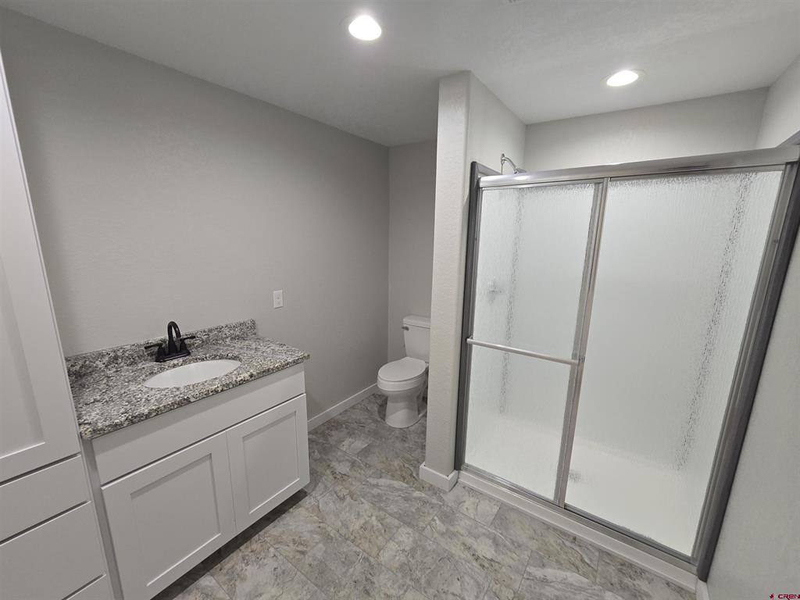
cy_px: 300
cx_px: 400
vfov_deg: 89.9
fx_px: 300
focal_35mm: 13
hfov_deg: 106.2
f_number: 2.2
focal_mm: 2.2
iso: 80
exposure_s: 1/60
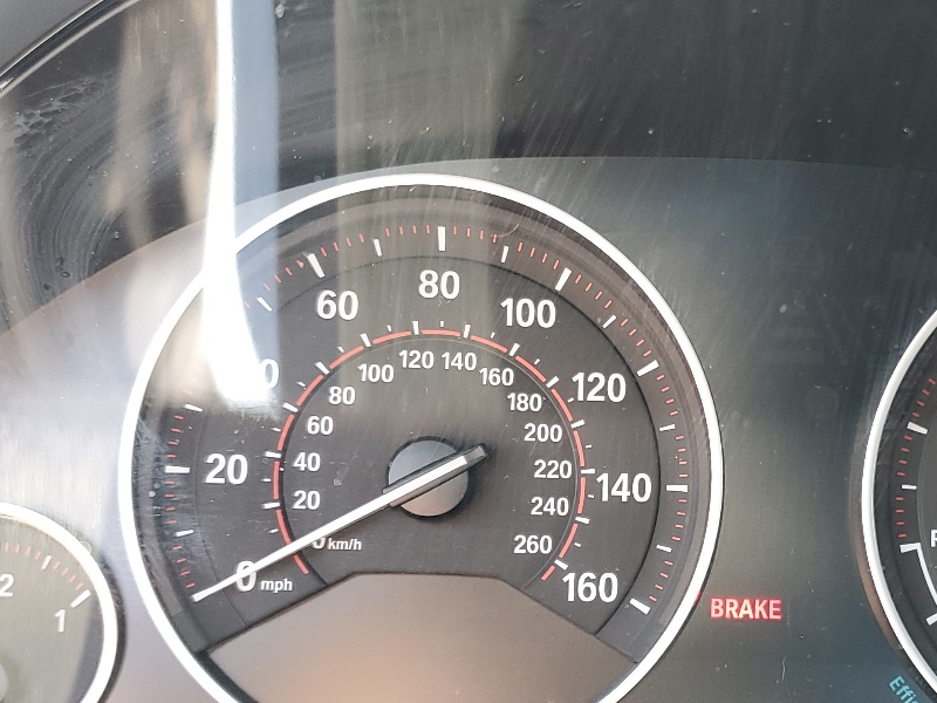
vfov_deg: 27.8
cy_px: 472
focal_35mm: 52
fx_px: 1408
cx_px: 704
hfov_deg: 36.0
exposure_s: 1/60.2
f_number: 1.5
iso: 61
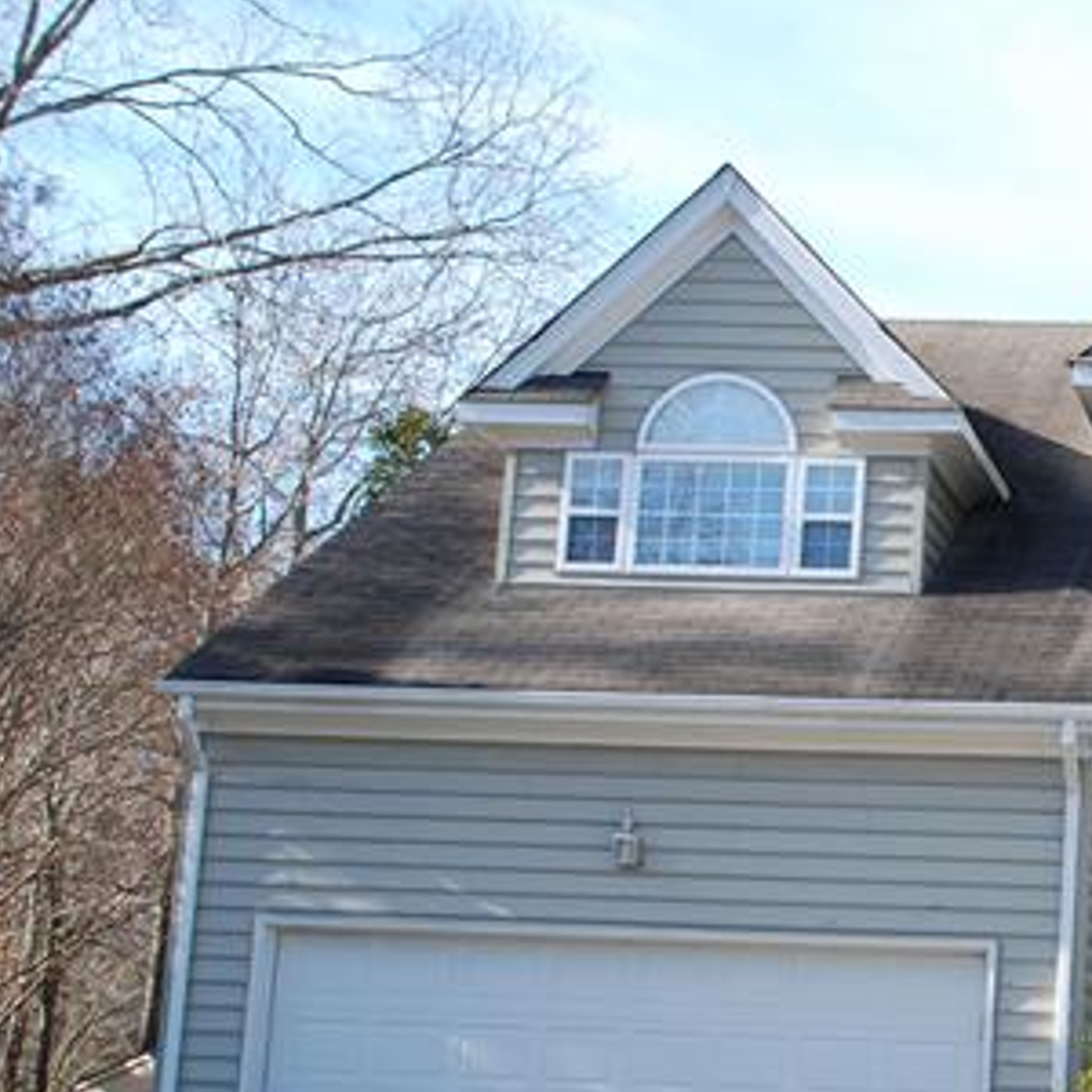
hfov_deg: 22.1
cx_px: 1265
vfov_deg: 23.5
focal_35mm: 73
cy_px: 750
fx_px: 2605
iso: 100
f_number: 6.3
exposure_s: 1/160
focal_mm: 24
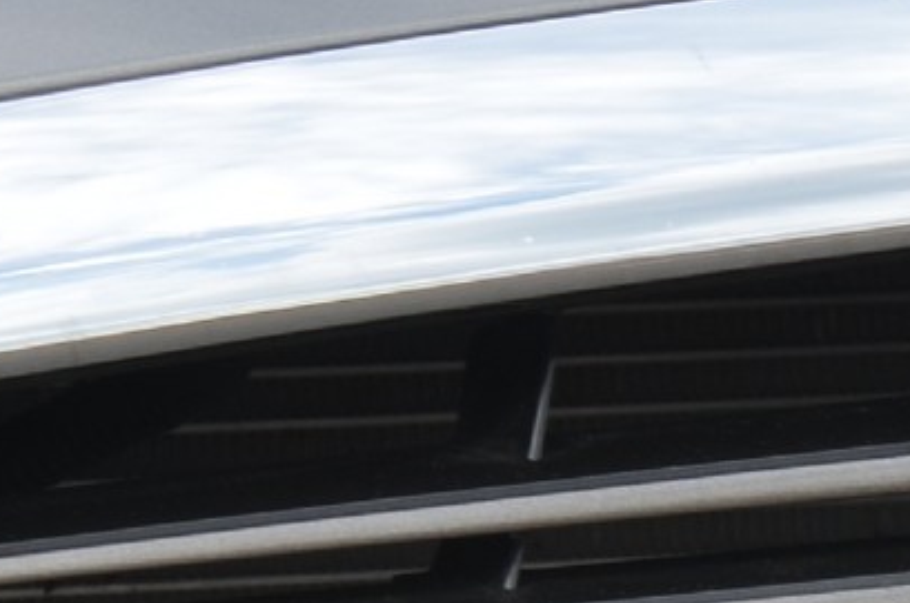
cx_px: 1893
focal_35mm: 687
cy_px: 645
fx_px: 17333
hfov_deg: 3.0
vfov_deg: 2.0
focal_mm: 75
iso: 200
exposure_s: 1/250
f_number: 8
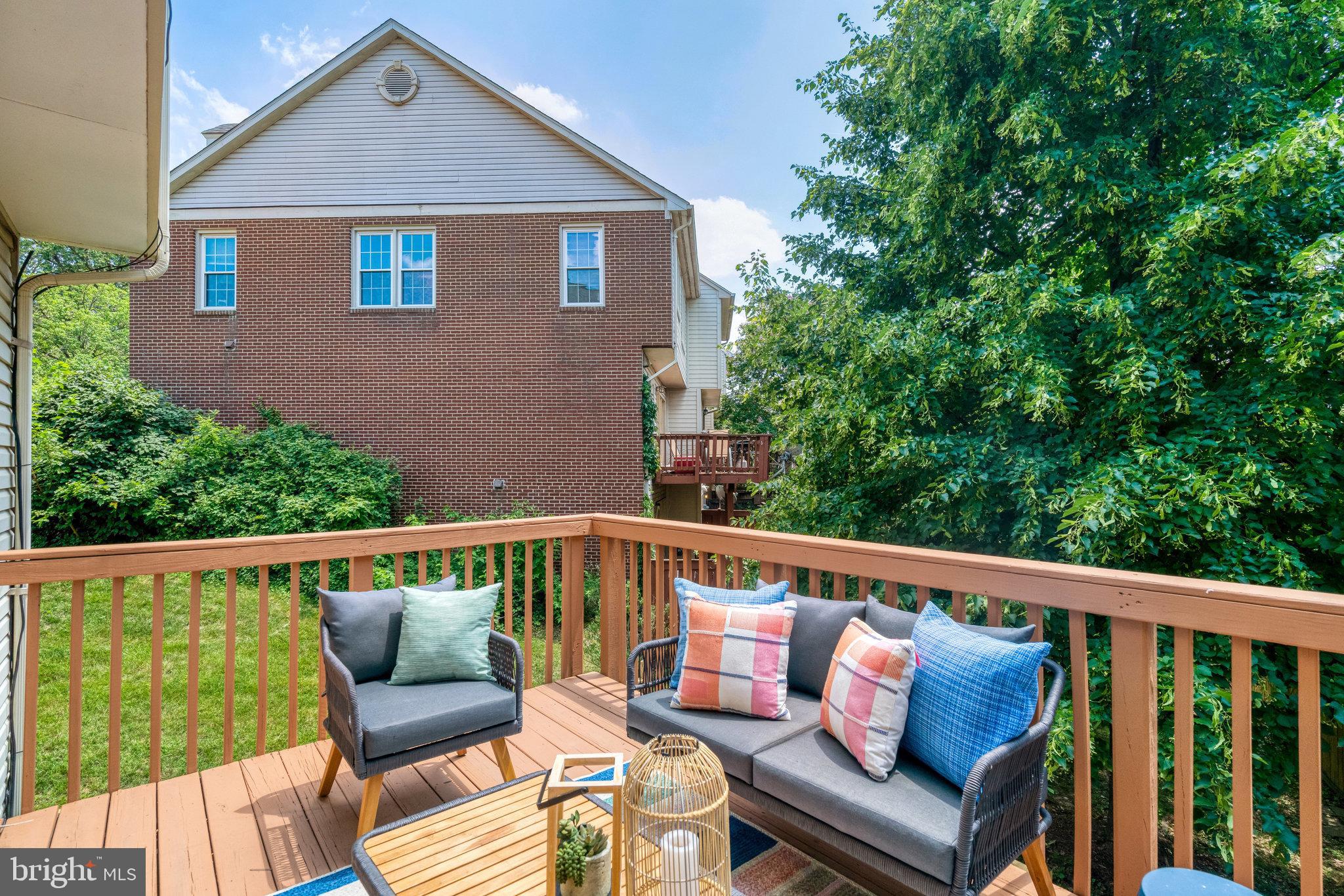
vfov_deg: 73.8
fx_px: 597
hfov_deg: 96.7
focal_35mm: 16
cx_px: 672
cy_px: 448
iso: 1250
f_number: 8
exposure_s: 1/1000
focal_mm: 16
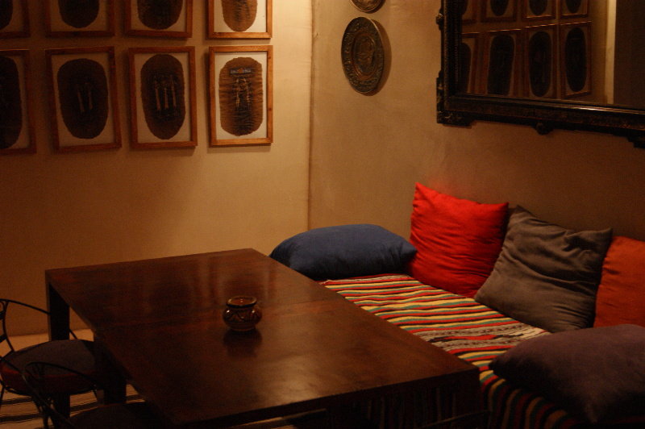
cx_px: 322
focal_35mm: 52
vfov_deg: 25.7
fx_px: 940
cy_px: 214
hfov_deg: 37.9
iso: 800
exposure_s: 1/8
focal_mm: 35
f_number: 5
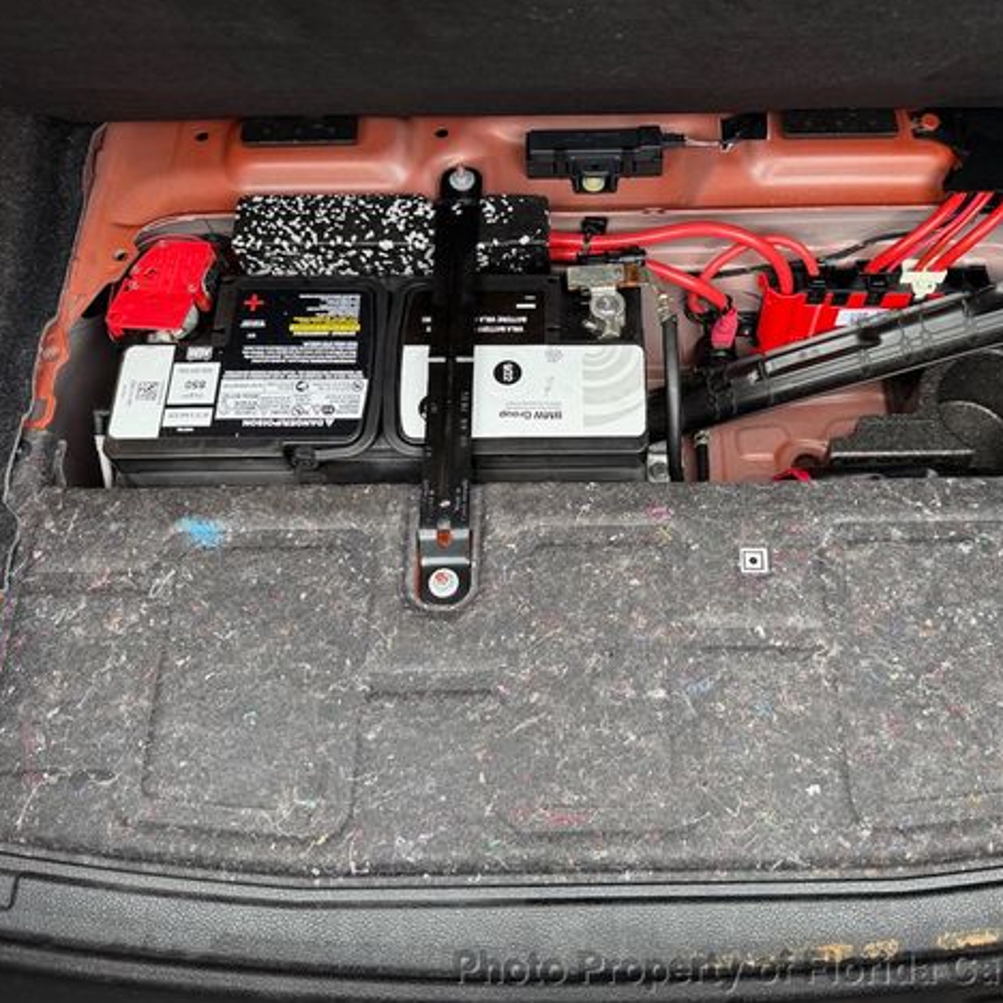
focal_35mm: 29
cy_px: 499
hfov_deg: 55.2
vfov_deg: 55.6
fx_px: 951
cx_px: 602
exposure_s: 1/121
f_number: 1.78
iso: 200
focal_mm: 6.76
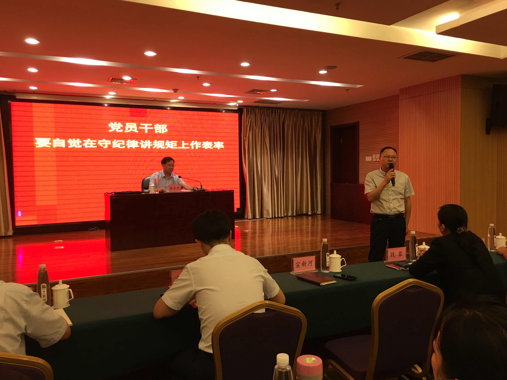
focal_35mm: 29
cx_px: 254
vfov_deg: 48.2
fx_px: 425
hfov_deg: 61.7
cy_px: 190
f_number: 2.2
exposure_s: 1/17
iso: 64
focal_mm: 4.15
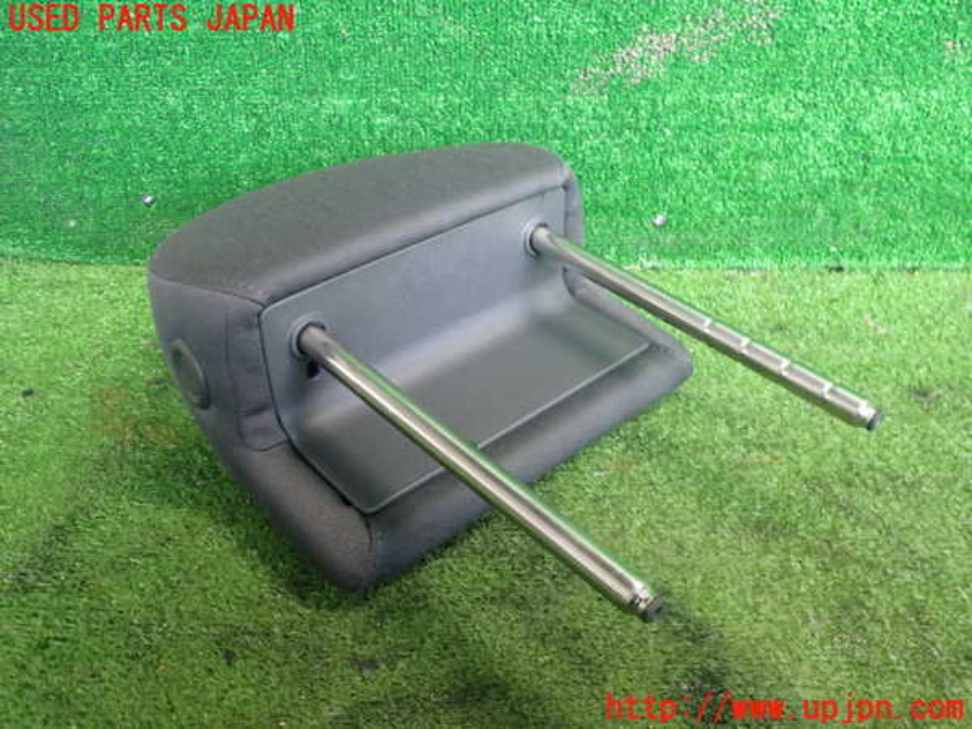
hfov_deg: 60.0
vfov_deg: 46.8
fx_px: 842
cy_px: 364
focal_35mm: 30
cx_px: 486
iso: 400
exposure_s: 1/30
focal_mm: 5.4
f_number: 2.3
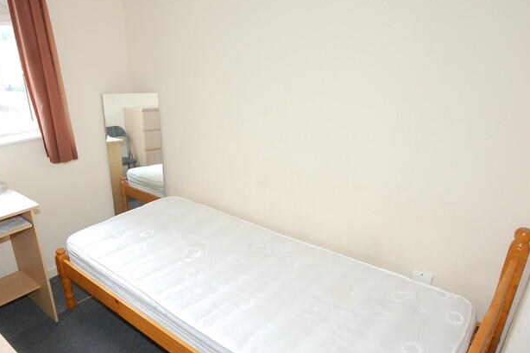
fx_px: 368
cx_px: 195
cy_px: 220
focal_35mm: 25
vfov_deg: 50.8
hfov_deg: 70.2
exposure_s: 1/40
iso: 400
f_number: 4
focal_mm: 10
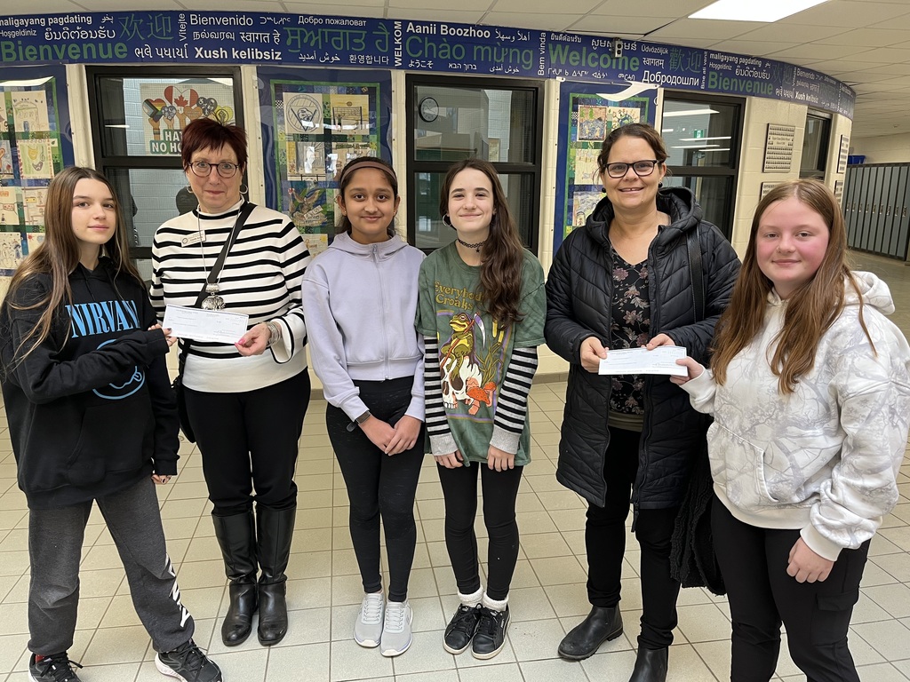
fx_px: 683
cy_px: 341
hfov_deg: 67.3
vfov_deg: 53.1
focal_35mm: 26
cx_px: 455
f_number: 1.6
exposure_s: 1/60
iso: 100
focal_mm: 5.1
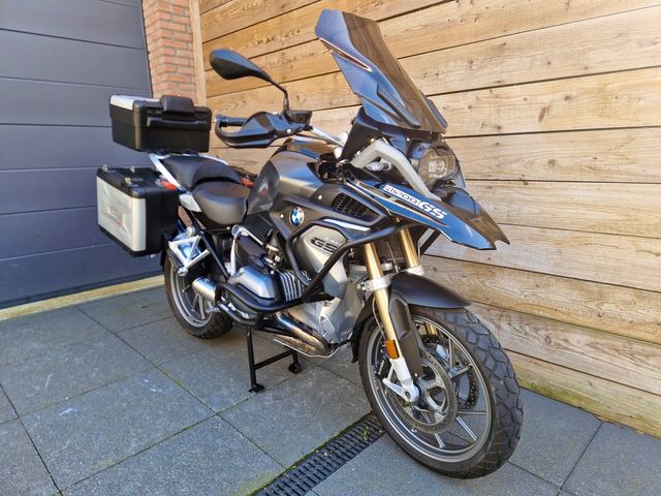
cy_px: 248
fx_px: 439
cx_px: 330
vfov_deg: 58.9
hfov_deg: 73.9
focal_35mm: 23
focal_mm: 5.4
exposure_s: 1/180
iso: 50
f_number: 1.8
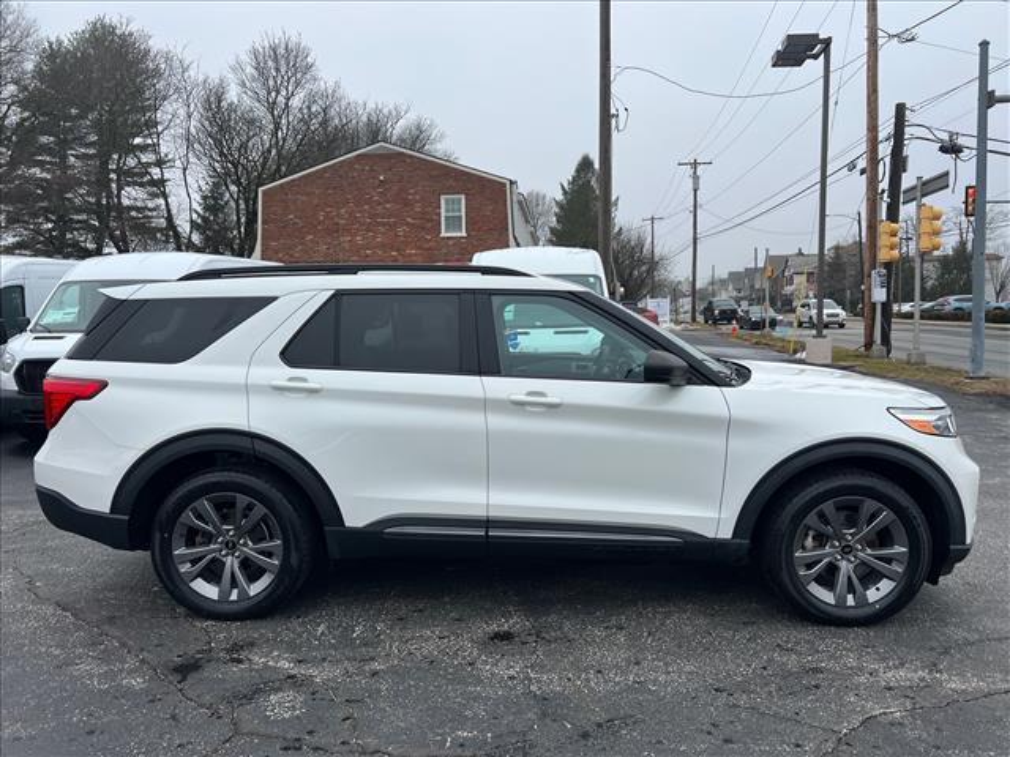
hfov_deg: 67.3
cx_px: 505
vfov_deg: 53.1
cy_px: 378
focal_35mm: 26
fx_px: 759
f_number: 1.5
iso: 50
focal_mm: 5.7
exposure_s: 1/1597
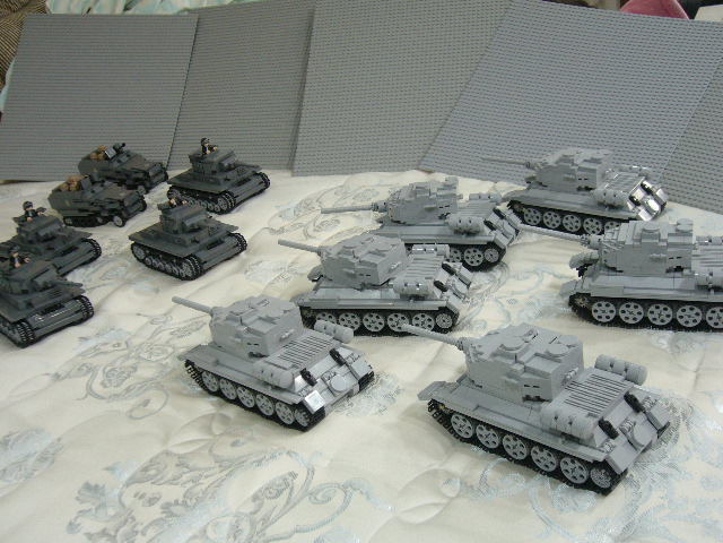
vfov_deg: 36.0
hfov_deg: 46.8
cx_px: 362
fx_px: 835
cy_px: 272
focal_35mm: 40
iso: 160
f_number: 3
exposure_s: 1/15
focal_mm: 6.6
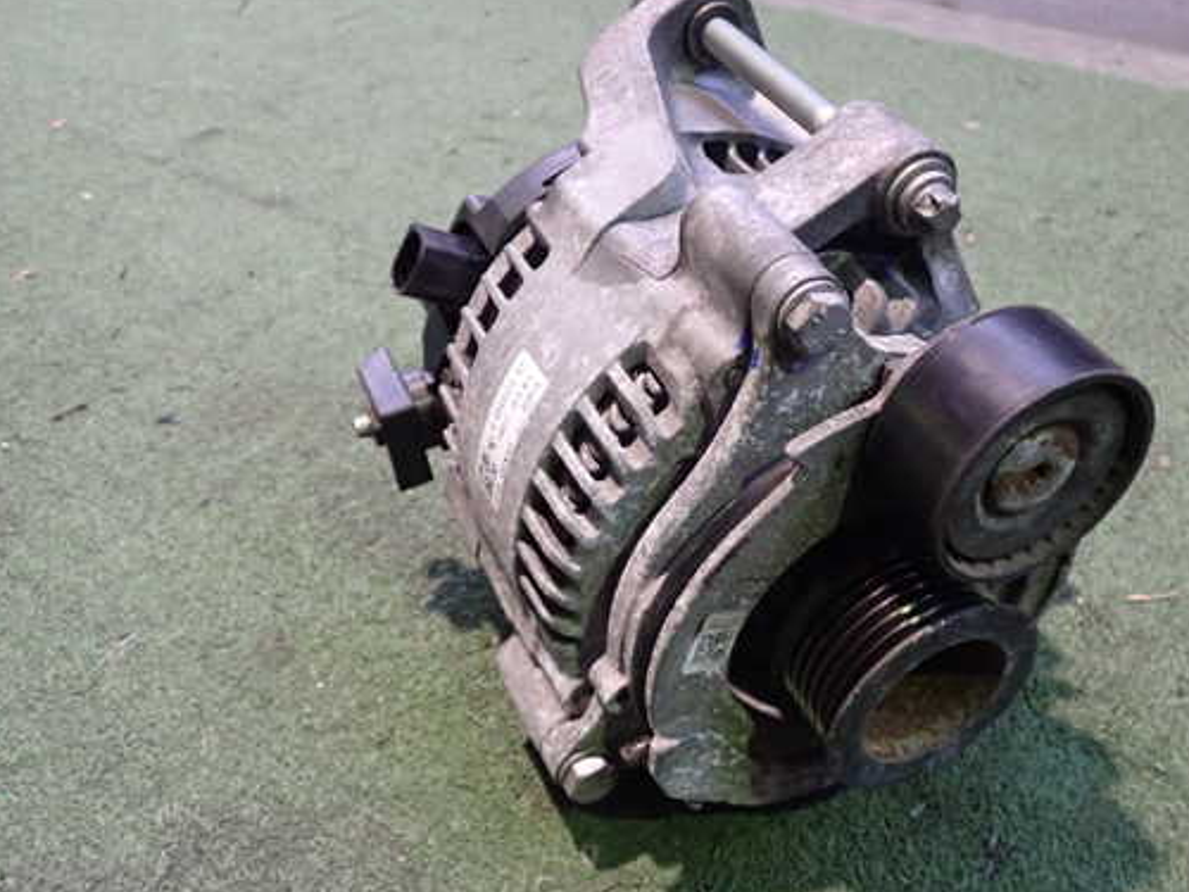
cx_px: 685
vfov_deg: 39.6
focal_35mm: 36
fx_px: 1237
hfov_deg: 51.2
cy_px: 426
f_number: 2.3
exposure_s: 1/60
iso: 1000
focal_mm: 5.4
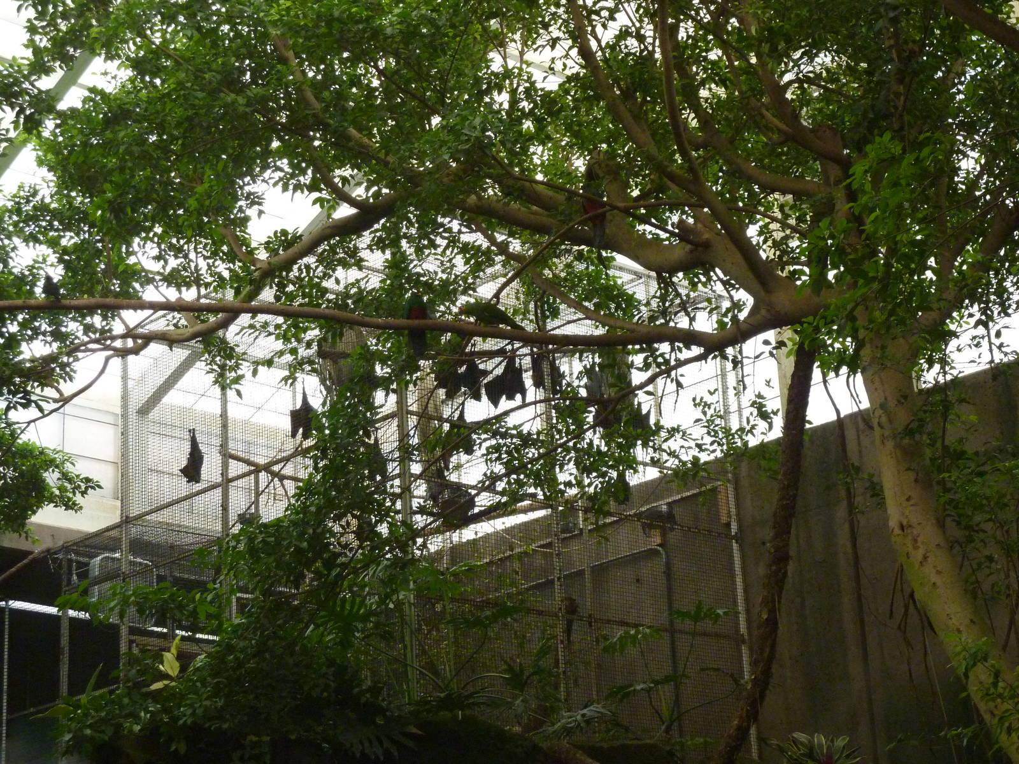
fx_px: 2119
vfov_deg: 20.4
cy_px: 382
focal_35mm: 72
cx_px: 510
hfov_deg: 27.0
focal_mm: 11.9
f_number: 4.1
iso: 400
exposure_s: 1/160
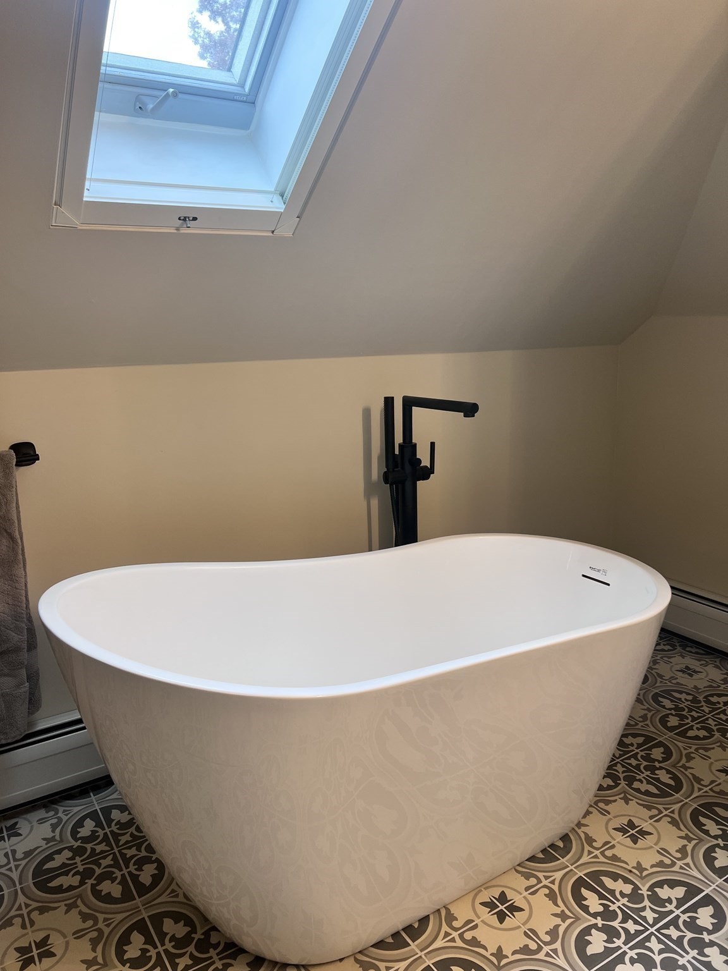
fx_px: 729
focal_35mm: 26
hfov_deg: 53.1
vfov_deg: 67.3
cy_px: 486
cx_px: 364
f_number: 1.5
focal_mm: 5.7
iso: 64
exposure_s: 1/120
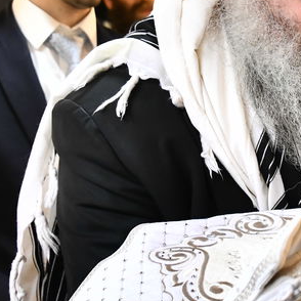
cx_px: 318
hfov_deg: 10.2
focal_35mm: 170
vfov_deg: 10.2
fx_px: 1672
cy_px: 53
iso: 1600
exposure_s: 1/200
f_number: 5.6
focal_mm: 42
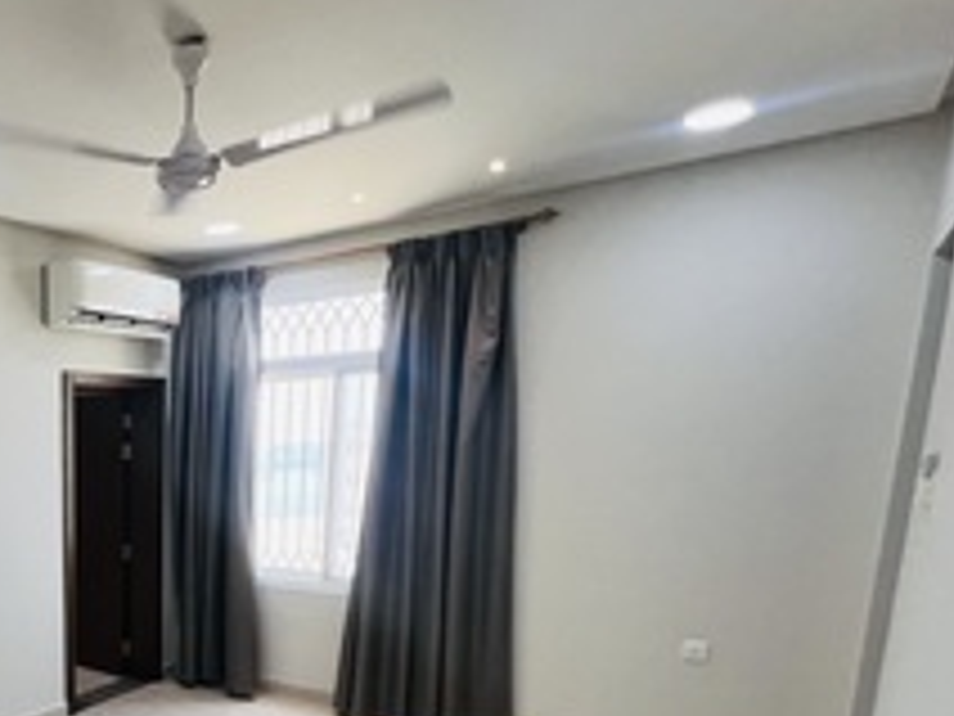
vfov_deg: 46.2
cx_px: -16
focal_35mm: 28
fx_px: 772
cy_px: 606
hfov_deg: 50.3
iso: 160
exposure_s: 1/100
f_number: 1.8
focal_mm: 1.57
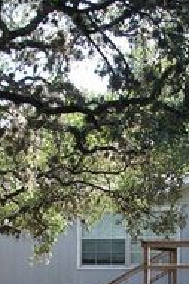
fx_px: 773
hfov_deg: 13.9
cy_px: 274
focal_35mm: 98
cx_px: 121
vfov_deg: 20.3
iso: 50
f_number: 3.2
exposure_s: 1/80
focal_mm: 6
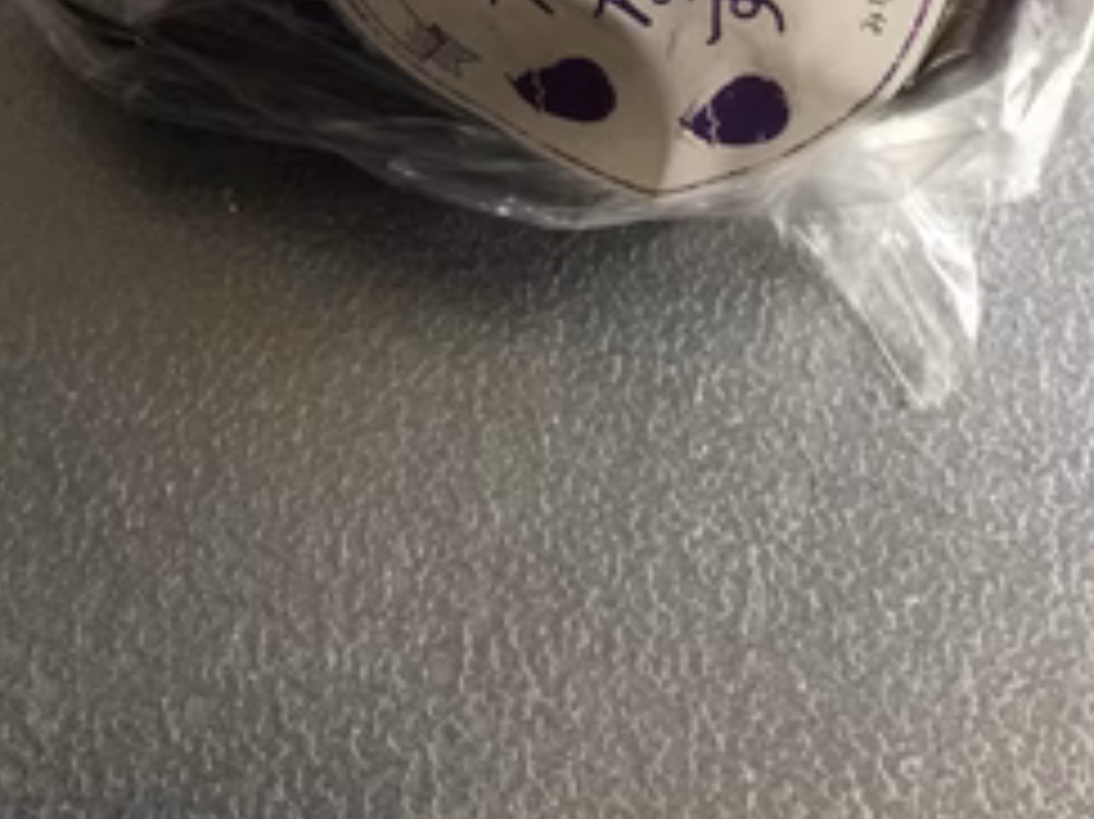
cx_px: 576
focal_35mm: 51
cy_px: -40
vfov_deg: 26.7
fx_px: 1611
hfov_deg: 37.5
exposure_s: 1/40
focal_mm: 3.3
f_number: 2.4
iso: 25
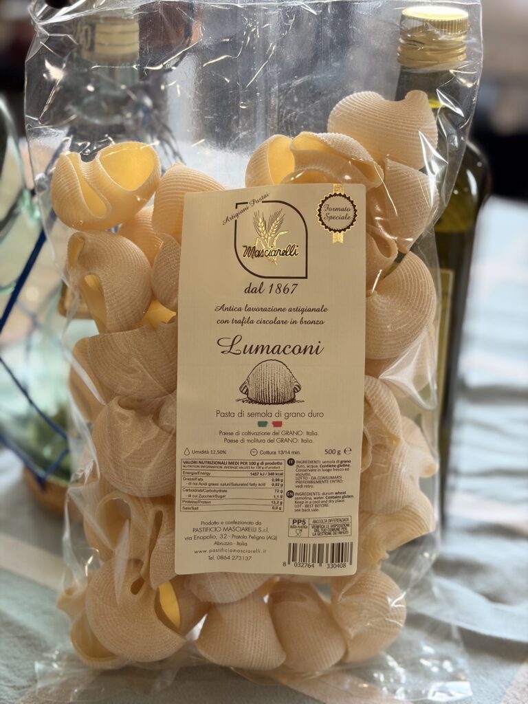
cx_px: 264
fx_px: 1058
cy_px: 352
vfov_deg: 36.8
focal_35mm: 52
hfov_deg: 28.0
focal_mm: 5.96
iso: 32
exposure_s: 1/50
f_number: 1.6
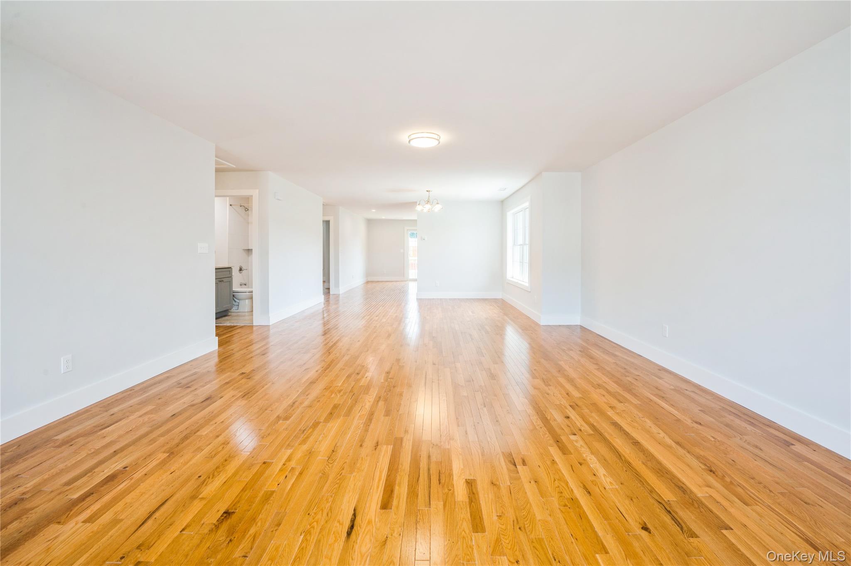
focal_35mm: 14
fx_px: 331
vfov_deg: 81.1
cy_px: 283
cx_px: 426
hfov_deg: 104.3
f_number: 11
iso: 200
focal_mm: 14
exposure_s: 1/8
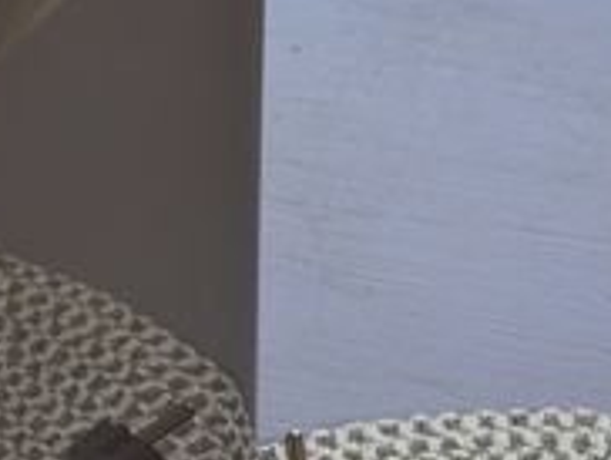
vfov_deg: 10.0
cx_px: -195
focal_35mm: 148
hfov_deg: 12.9
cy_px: 336
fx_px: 2616
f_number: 1.73
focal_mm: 4.38
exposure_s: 1/731
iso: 49
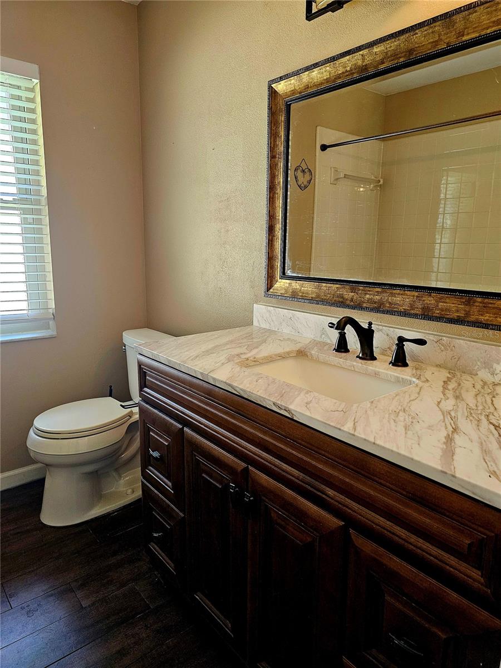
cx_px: 250
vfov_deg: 73.9
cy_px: 334
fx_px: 444
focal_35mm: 23
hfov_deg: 58.9
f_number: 1.7
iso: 640
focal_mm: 6.3
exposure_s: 1/120
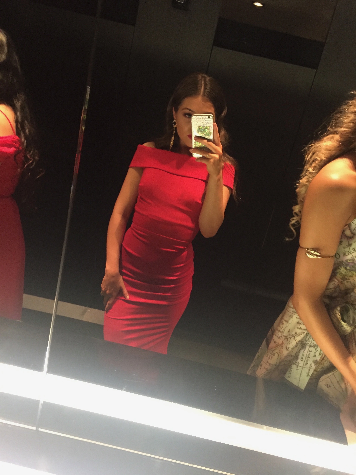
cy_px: 238
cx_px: 178
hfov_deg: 48.2
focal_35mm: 29
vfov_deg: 61.7
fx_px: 398
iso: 250
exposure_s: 1/17
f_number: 2.2
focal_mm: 4.15
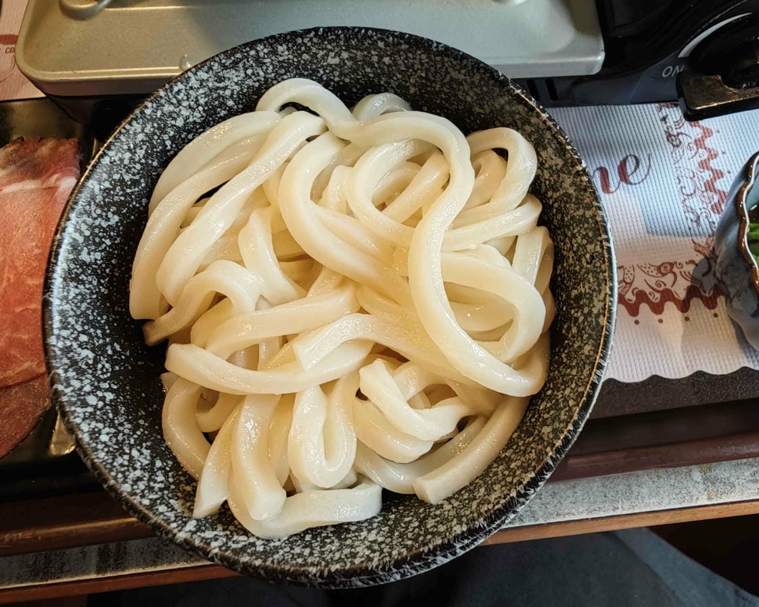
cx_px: 368
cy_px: 304
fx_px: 539
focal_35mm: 24
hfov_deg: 70.3
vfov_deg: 58.8
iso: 160
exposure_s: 1/60
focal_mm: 2.03
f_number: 1.8
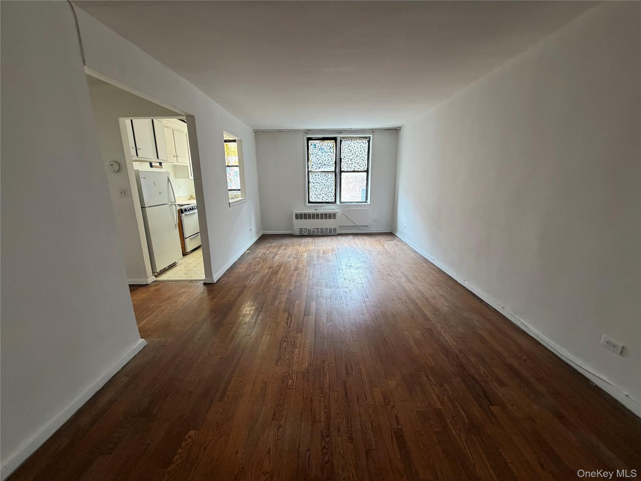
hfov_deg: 102.1
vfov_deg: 85.7
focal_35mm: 14
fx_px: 259
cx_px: 320
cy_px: 240
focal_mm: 2.22
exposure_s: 1/78
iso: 320
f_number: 2.2
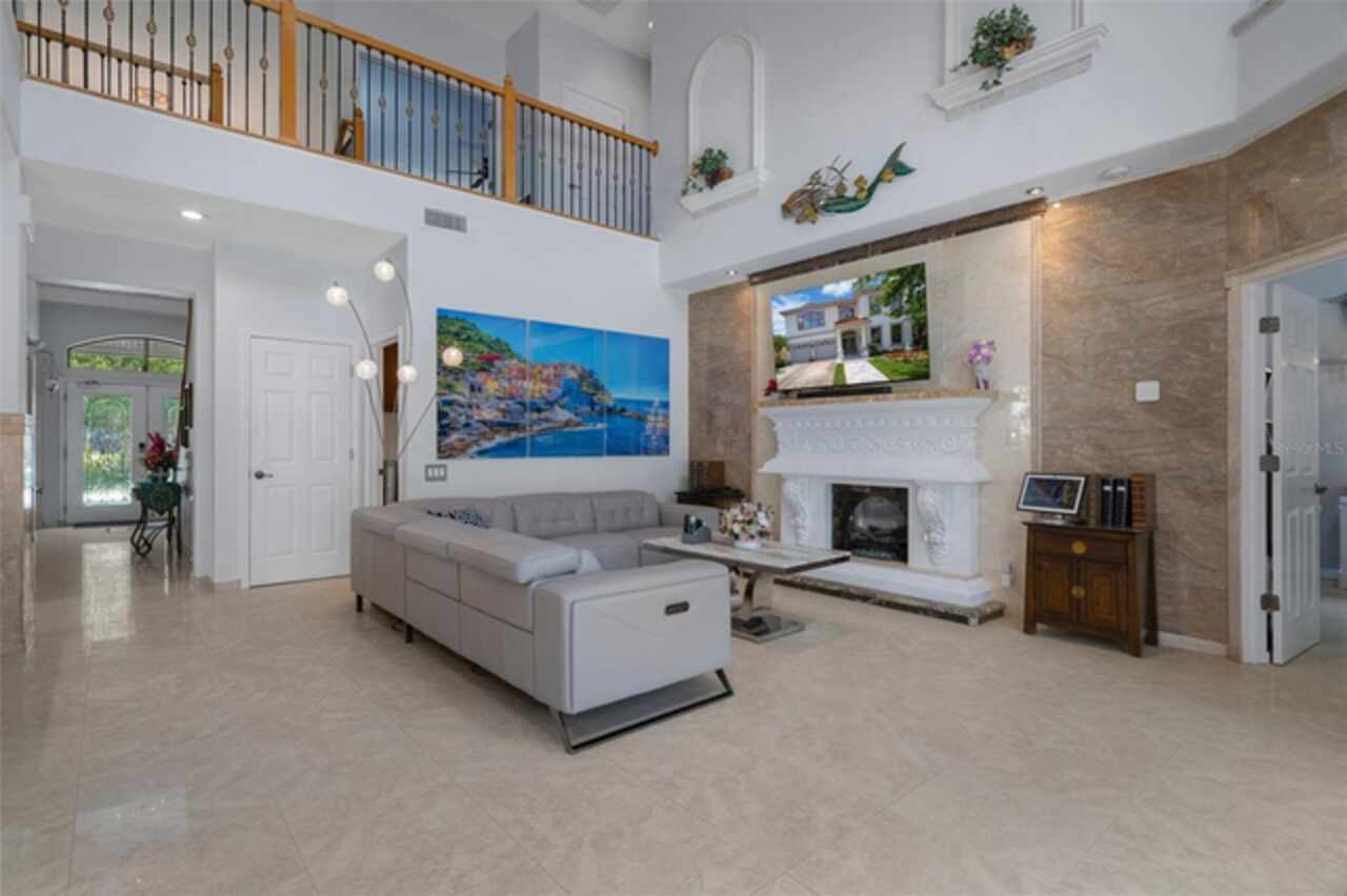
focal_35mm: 17
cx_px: 674
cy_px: 448
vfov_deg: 70.4
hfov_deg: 93.3
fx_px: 636
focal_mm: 17
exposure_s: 1/2
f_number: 9
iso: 320
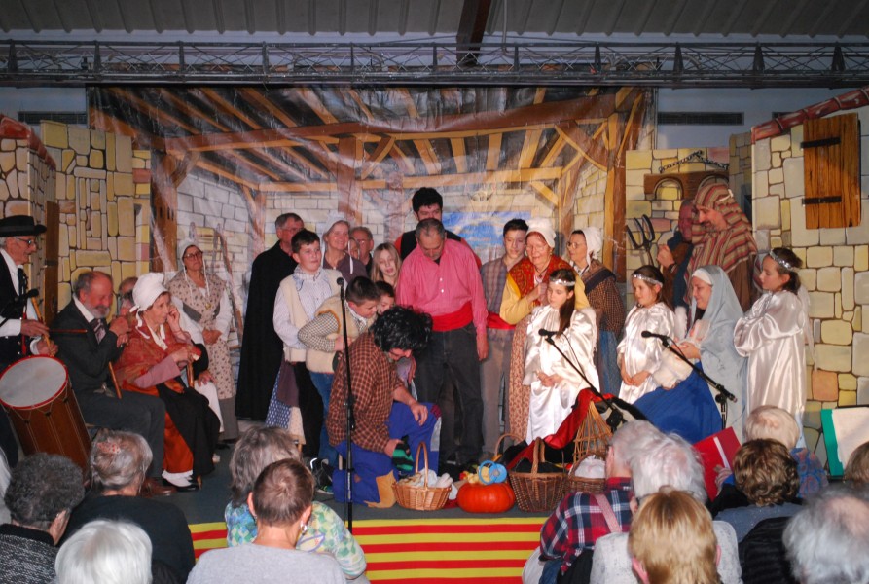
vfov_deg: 20.3
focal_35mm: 68
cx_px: 434
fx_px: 1633
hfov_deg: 29.8
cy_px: 292
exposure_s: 1/60
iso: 1000
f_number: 5.3
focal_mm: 45
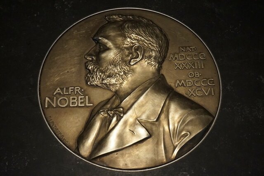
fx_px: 319
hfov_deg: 45.0
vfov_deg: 30.8
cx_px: 132
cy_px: 88
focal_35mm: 44
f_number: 10
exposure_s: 1/25
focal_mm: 29
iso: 3200
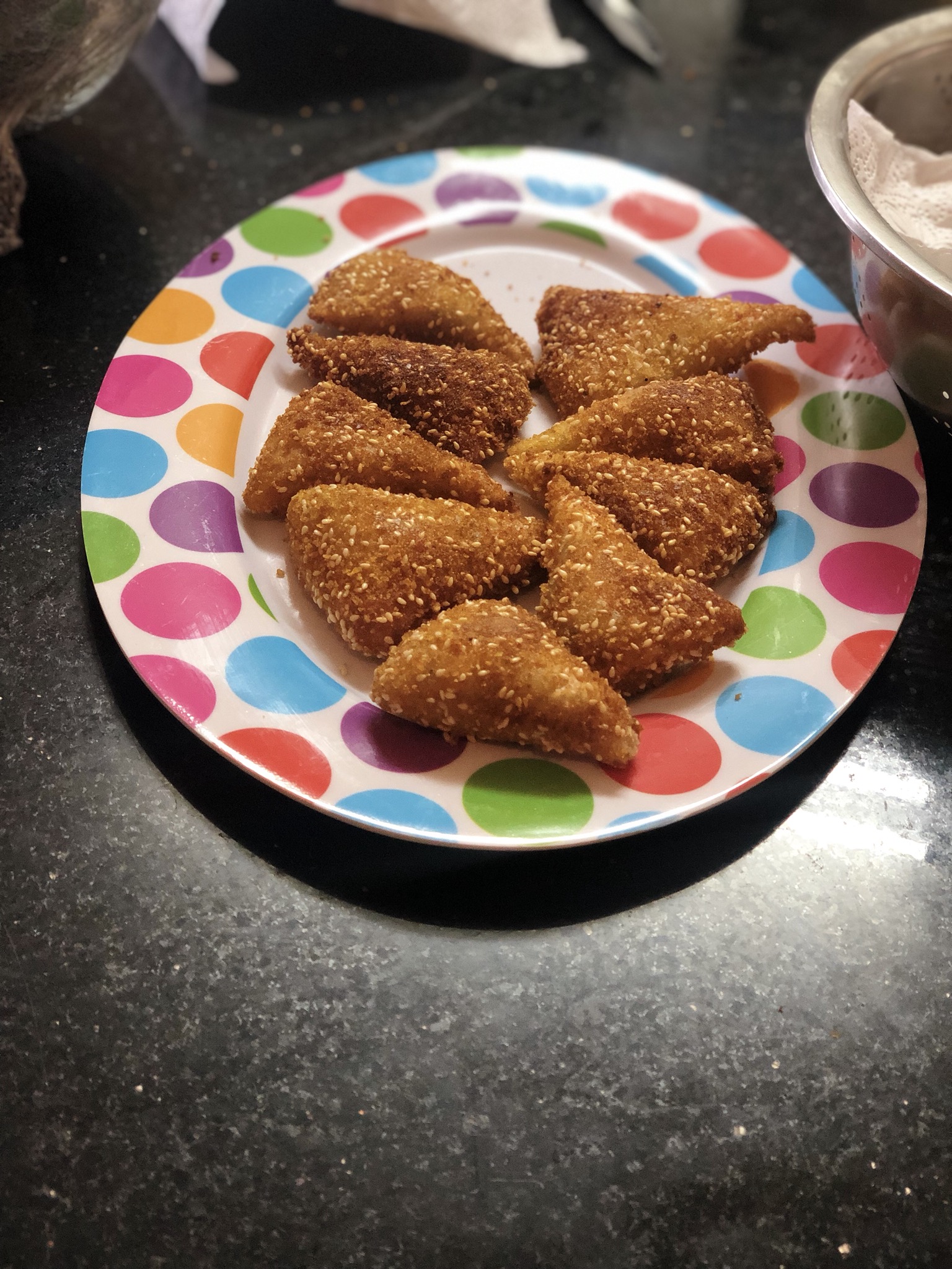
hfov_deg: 28.0
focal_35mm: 52
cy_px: 634
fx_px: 1907
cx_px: 476
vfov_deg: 36.8
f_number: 2.4
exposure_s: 1/25
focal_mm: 6
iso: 125
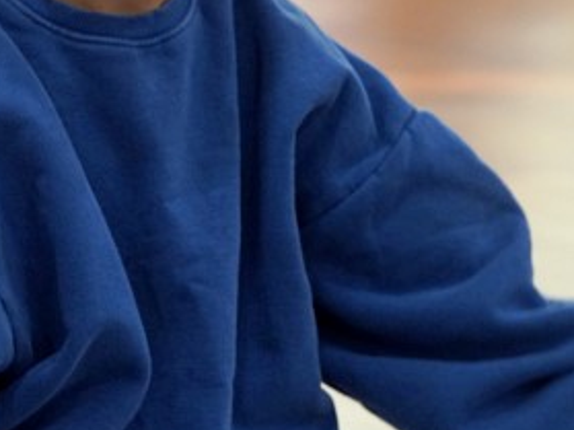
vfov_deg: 2.4
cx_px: 191
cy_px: -78
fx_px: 10293
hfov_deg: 3.2
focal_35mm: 621
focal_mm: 200
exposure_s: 1/250
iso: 1600
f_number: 4
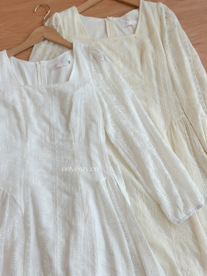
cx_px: 104
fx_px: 383
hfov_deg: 30.3
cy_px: 138
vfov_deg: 39.7
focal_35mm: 48
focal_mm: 6.86
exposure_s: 1/306
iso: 80
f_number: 1.78
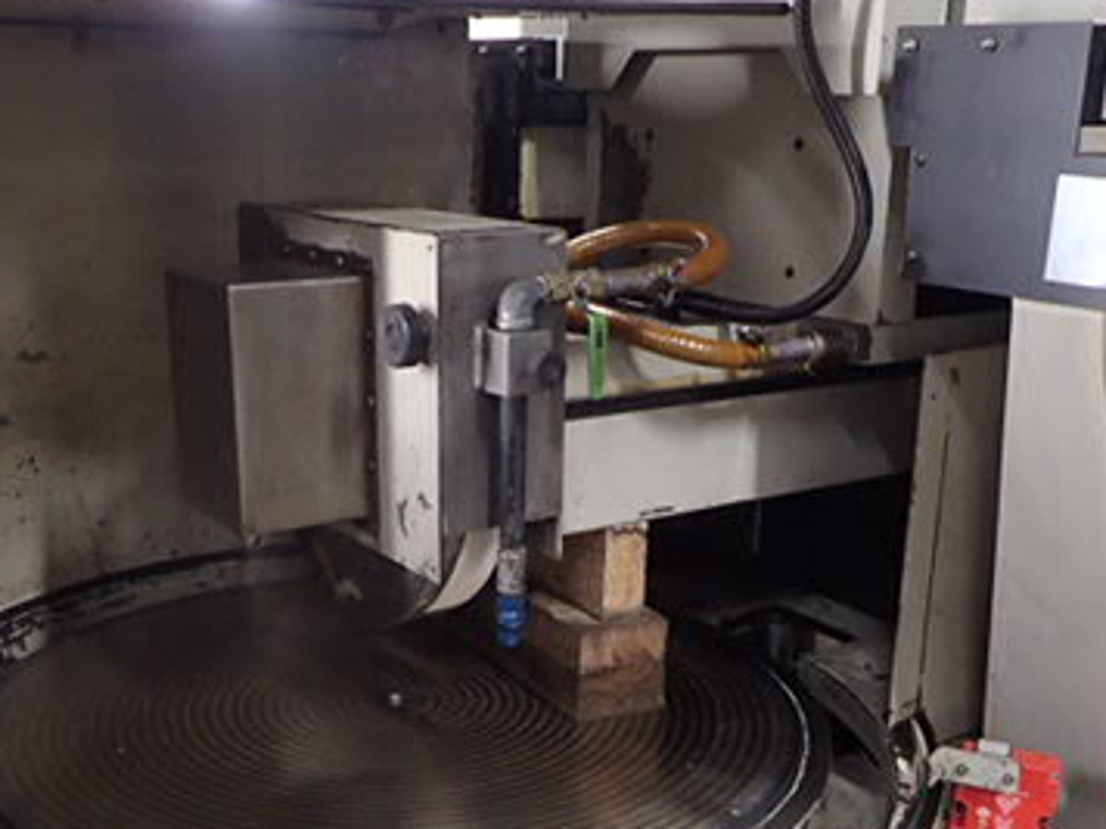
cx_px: 513
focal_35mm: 45
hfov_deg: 42.0
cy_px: 599
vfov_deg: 31.7
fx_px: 1438
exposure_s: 1/30
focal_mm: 4.5
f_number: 2
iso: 250
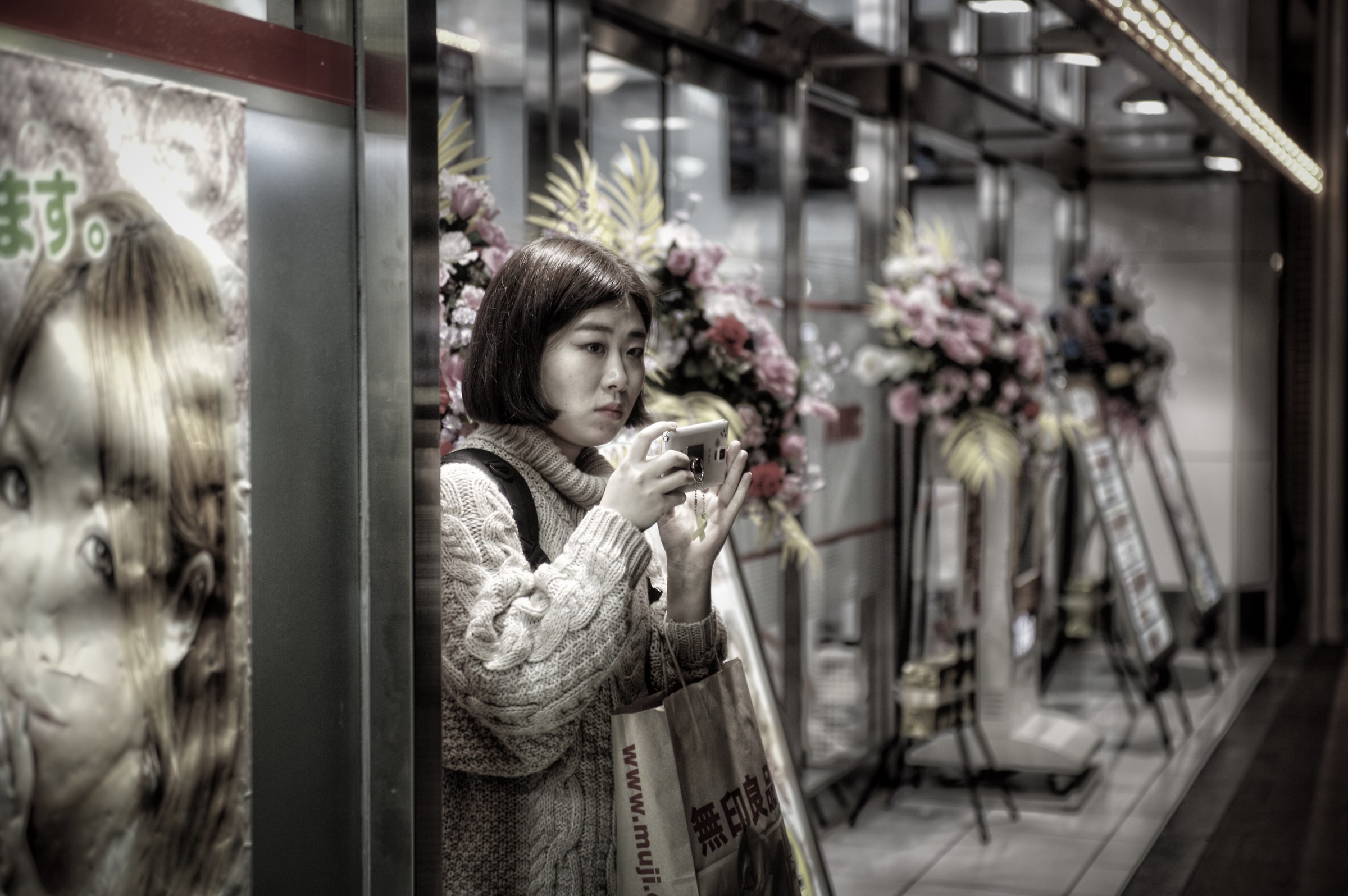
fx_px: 2619
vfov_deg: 19.4
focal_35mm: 70
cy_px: 448
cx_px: 674
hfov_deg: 28.9
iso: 220
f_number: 4.5
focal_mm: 70
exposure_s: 1/125
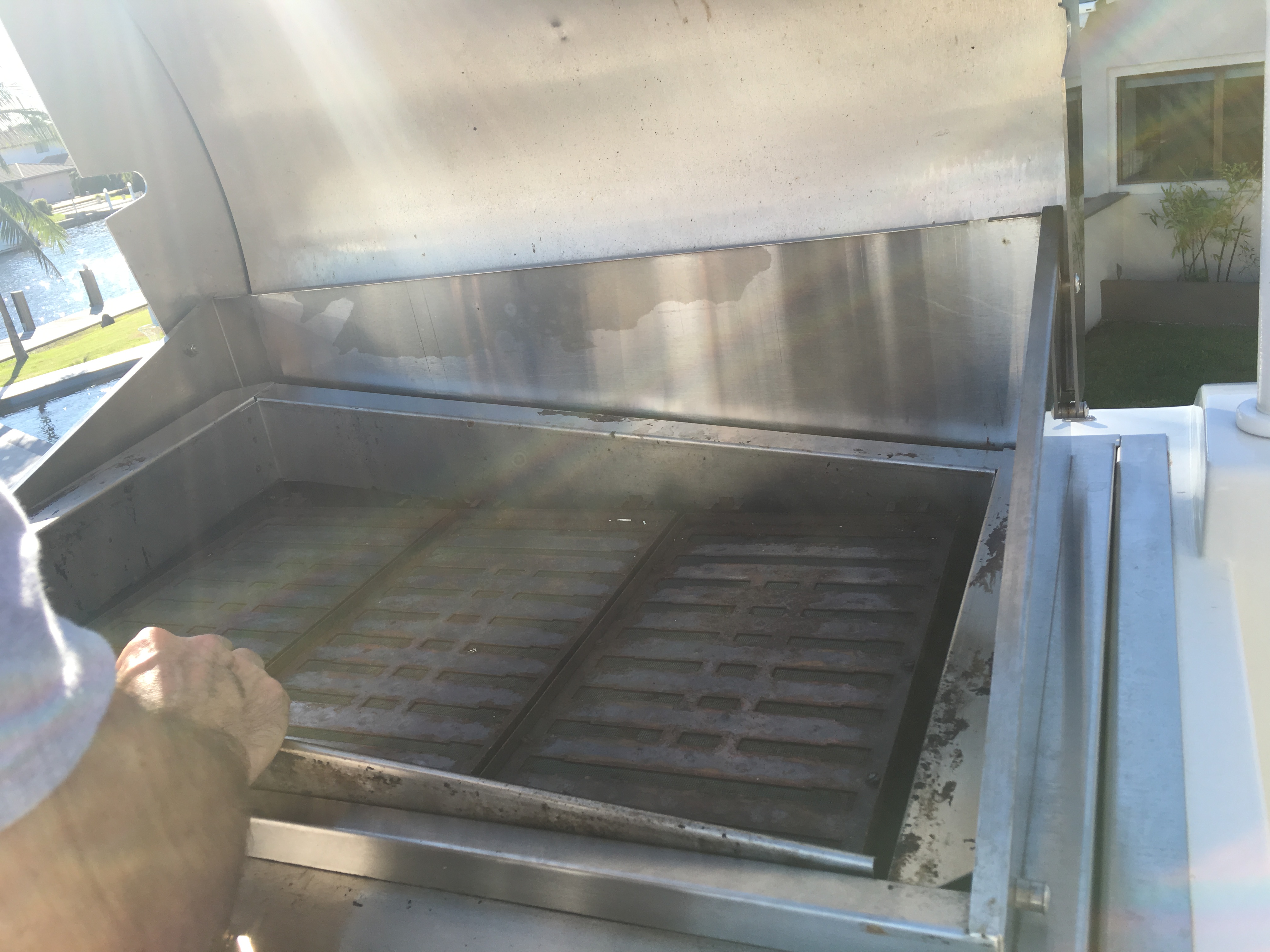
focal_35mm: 29
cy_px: 476
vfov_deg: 48.2
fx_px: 1064
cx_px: 635
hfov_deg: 61.7
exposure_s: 1/578
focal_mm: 4.15
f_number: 2.2
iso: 25
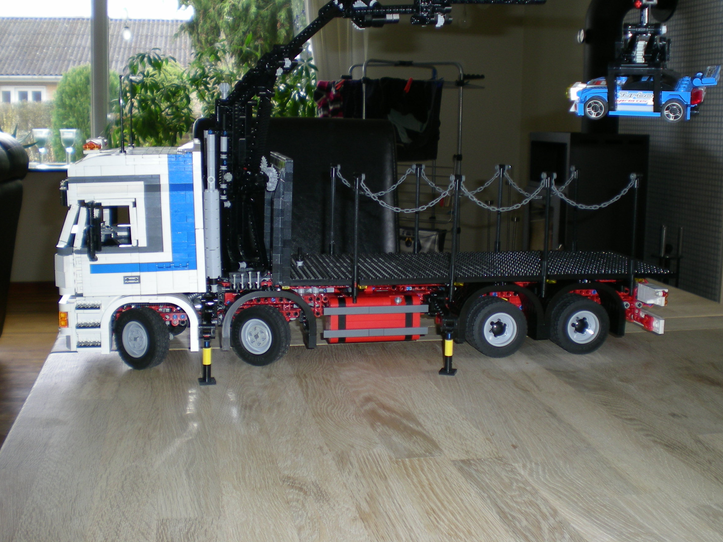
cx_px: 367
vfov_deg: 33.5
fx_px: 898
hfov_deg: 43.9
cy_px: 236
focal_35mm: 43
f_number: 3.1
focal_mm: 6.3
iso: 50
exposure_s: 1/30
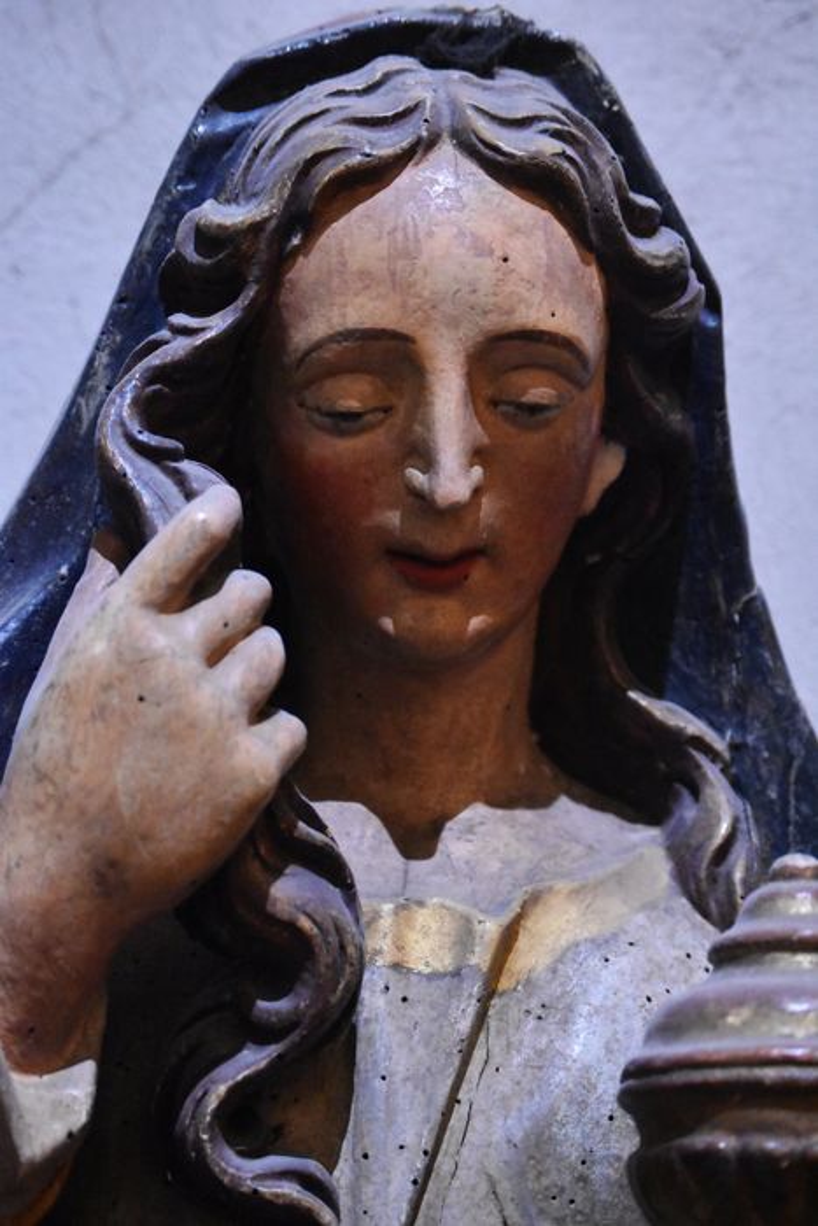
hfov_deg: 16.6
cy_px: 613
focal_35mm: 82
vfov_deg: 24.6
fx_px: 2810
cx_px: 409
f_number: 4
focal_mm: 55
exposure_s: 1/60
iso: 10000
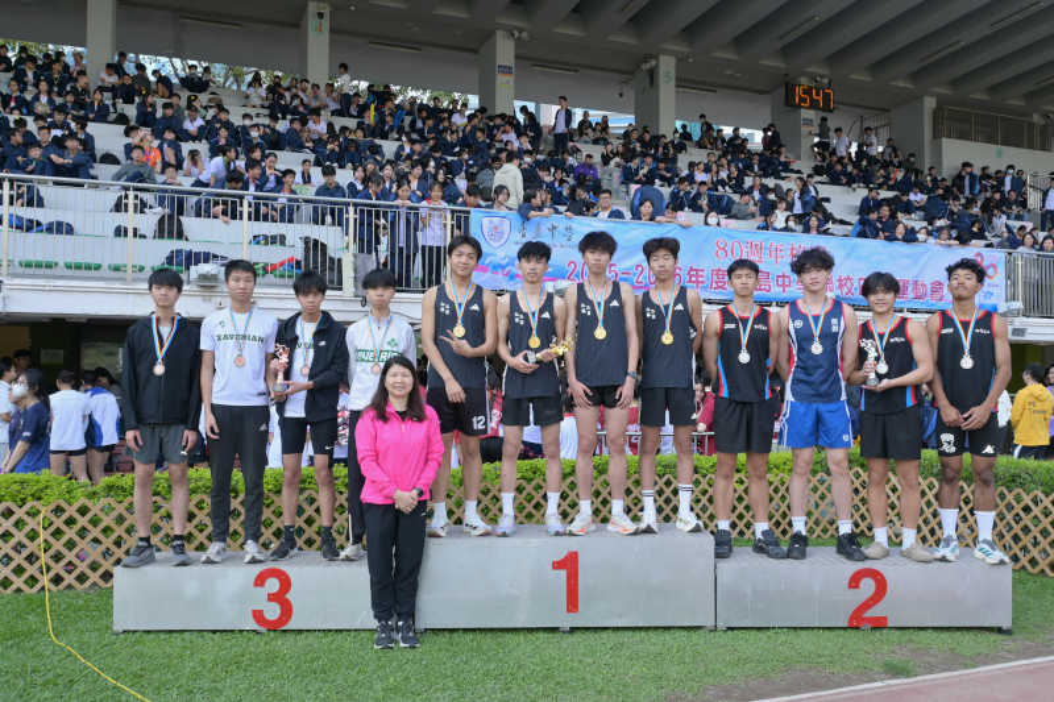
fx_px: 922
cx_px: 527
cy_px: 351
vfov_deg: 41.7
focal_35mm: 32
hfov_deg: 59.5
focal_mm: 21
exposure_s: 1/60
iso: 125
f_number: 8
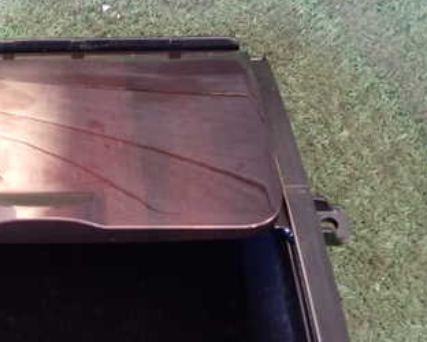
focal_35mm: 60
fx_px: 759
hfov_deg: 29.8
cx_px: 22
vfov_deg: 25.2
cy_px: 245
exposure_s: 1/30
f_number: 2.4
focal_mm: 5.79
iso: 400
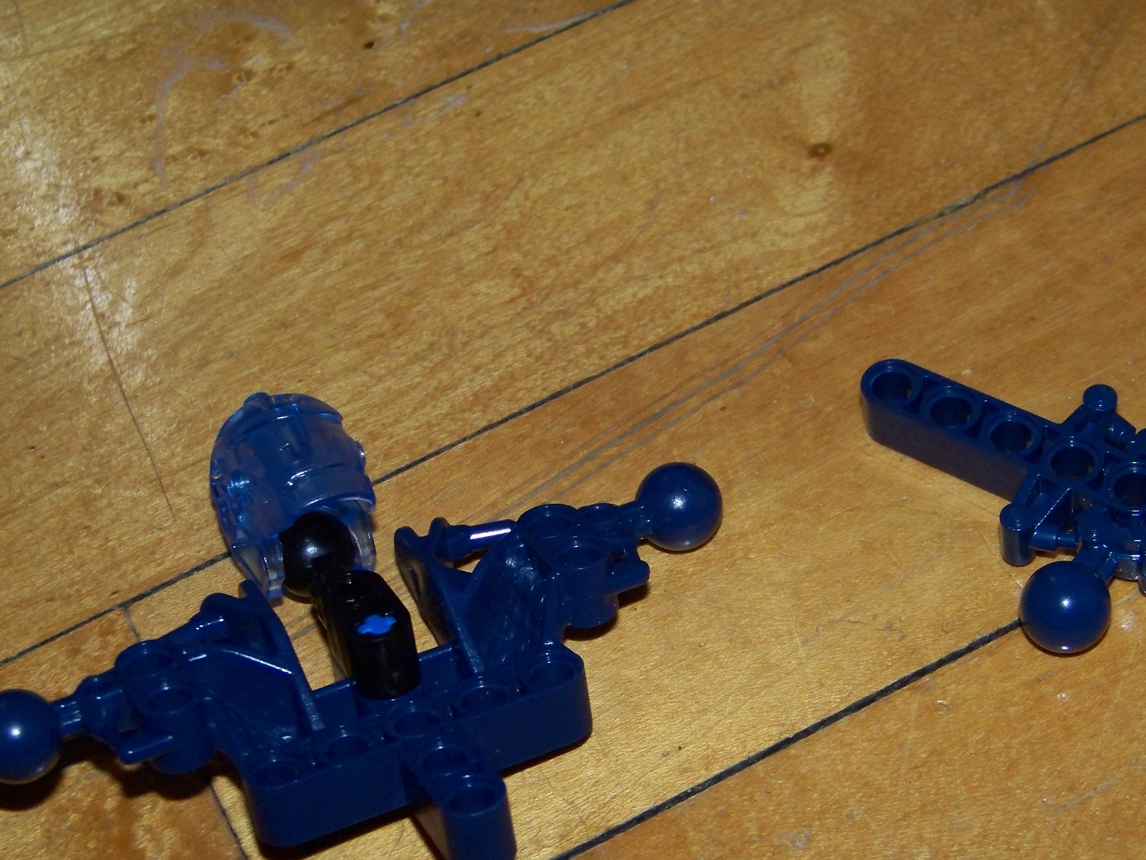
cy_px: 548
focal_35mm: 77
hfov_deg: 25.3
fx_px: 2550
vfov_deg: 19.1
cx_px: 646
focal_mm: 9.36
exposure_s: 1/30
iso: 200
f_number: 3.2
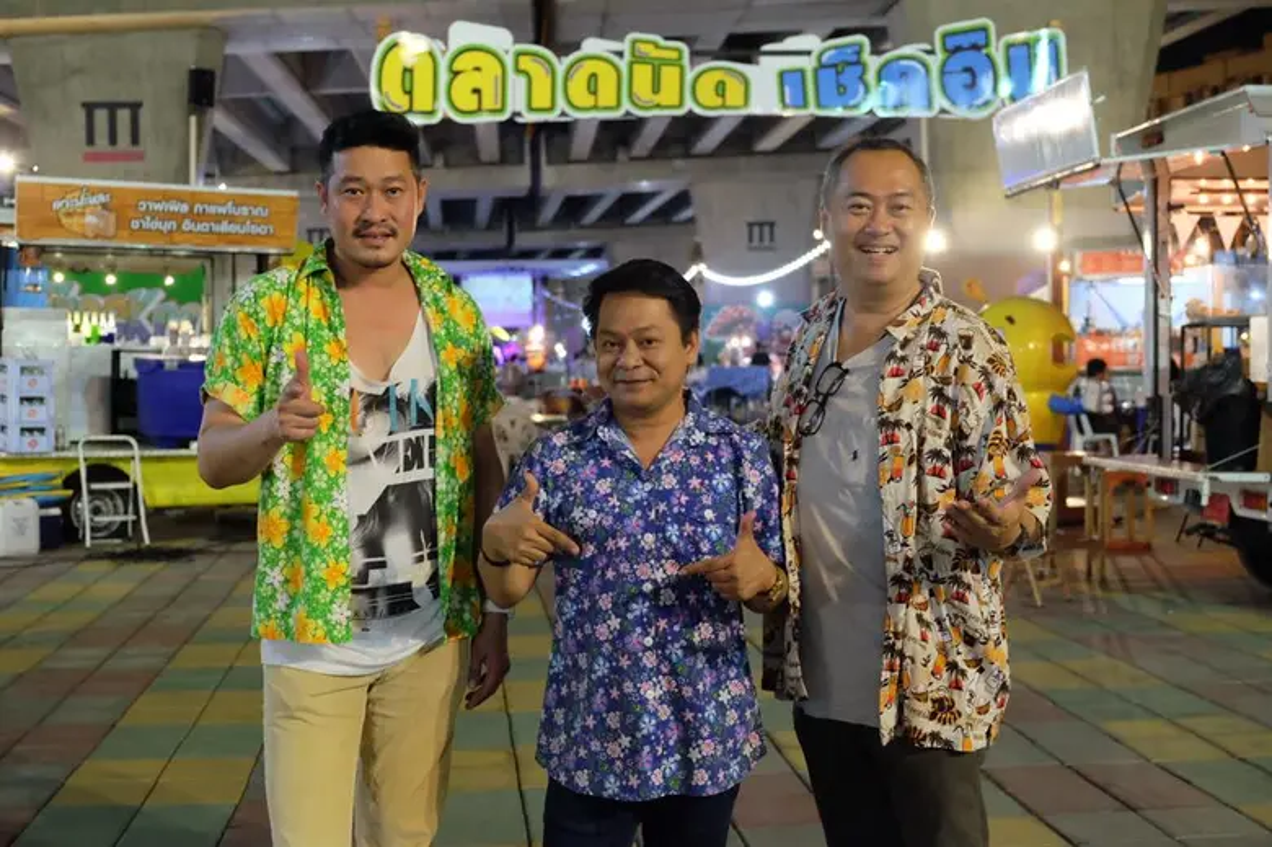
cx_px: 636
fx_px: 1730
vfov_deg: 27.5
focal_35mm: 49
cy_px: 424
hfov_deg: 40.4
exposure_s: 1/60
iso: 3200
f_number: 3.6
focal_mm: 32.9
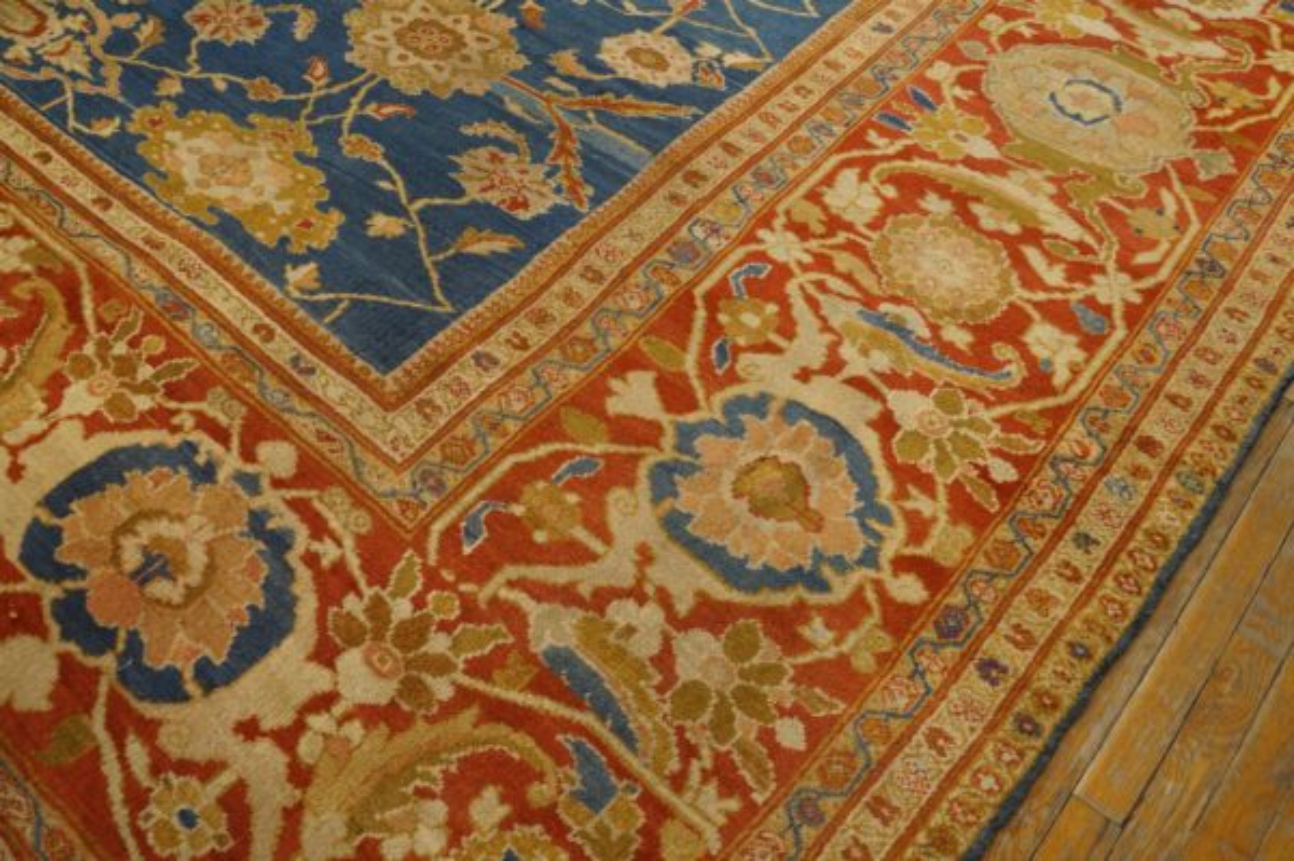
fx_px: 970
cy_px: 430
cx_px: 647
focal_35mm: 27
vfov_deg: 47.9
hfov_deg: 67.4
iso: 1000
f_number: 4
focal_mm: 18
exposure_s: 1/60
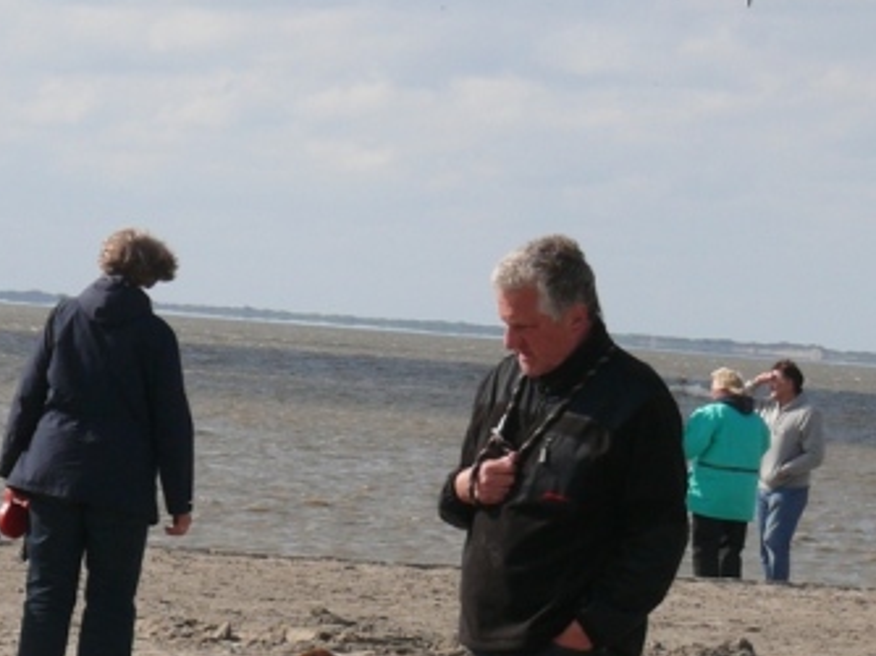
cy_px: 614
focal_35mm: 351
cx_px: 143
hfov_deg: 5.6
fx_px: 8876
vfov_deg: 4.2
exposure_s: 1/500
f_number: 6.3
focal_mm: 32.4
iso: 100
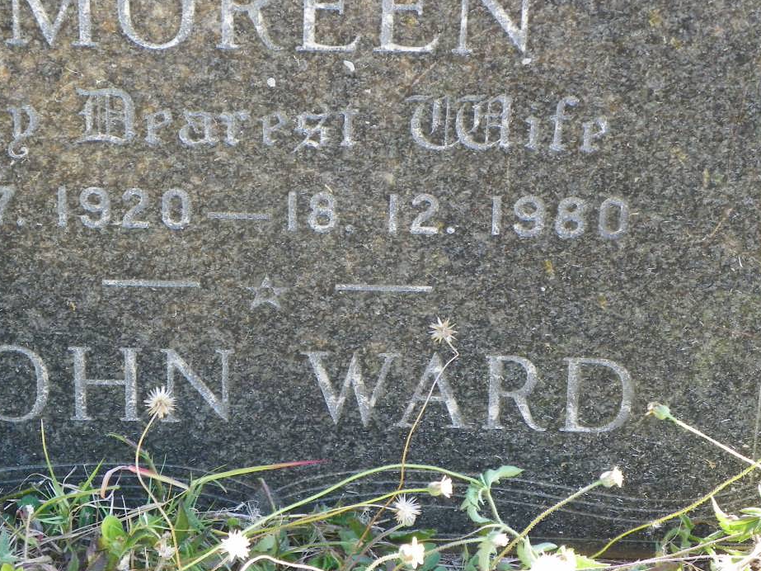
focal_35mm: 160
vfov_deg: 9.3
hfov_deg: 12.3
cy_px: 223
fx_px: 3517
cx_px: 274
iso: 80
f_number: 4
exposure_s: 1/50
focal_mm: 21.9
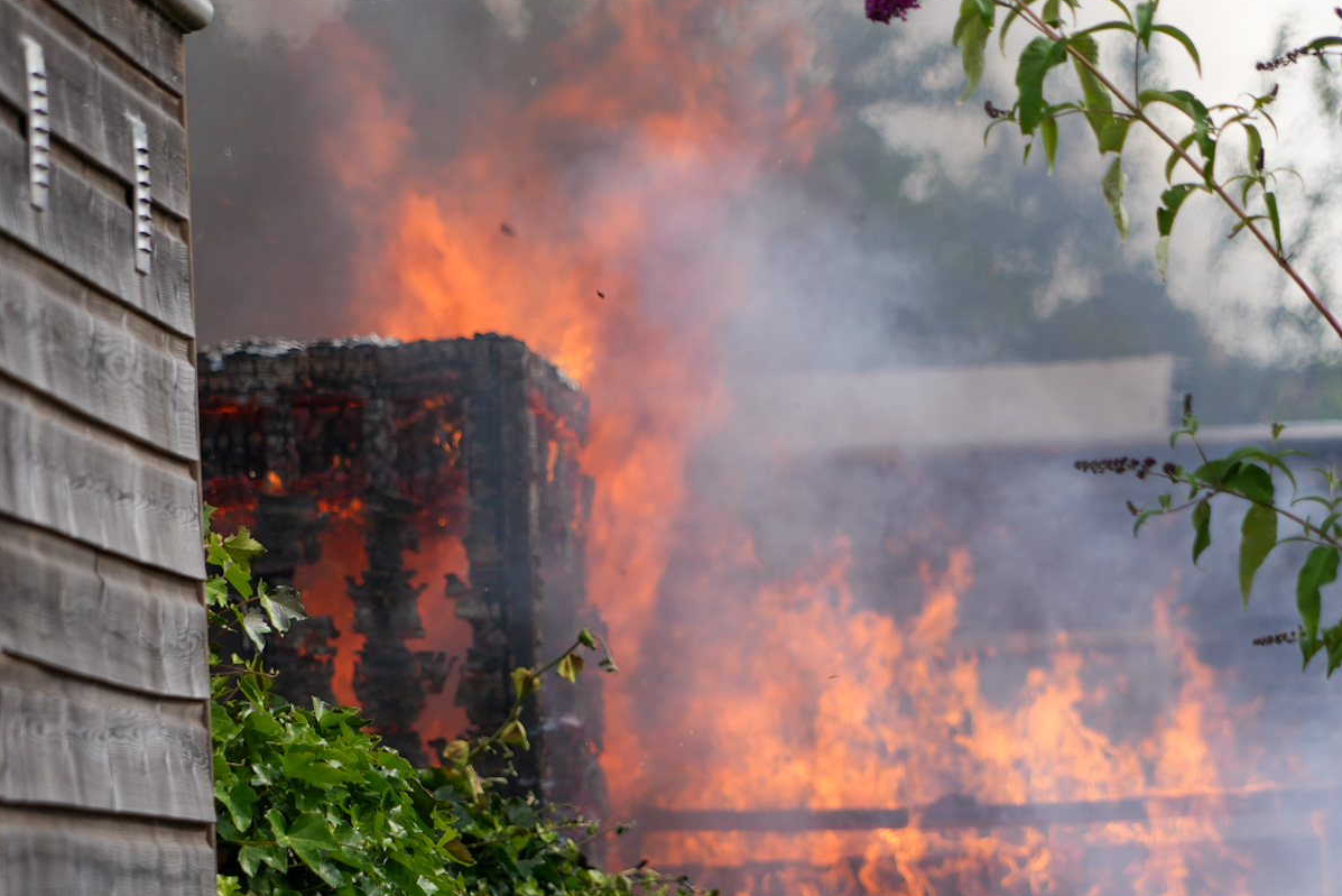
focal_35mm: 385
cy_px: 648
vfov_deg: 3.6
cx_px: 755
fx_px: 14356
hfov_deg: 5.4
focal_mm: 240
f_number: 7.1
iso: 200
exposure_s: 1/400
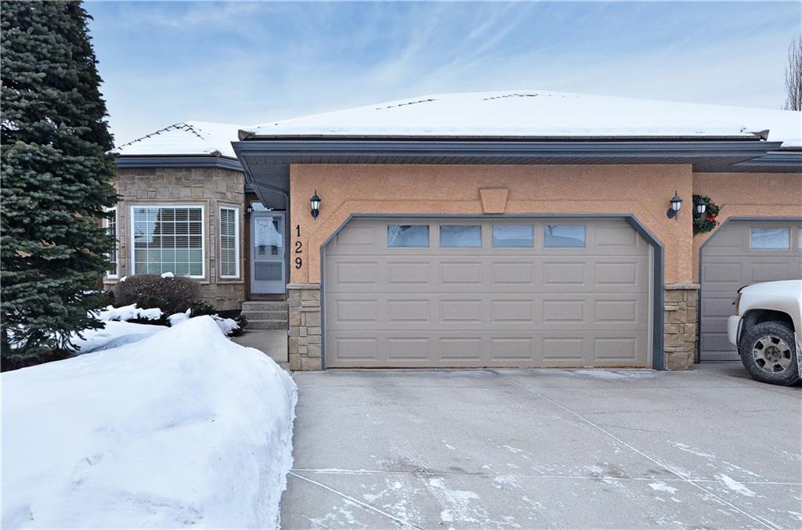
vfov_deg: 62.9
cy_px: 265
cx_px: 401
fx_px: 433
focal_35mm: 20
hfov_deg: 85.6
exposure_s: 1/640
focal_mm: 13
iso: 400
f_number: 7.1
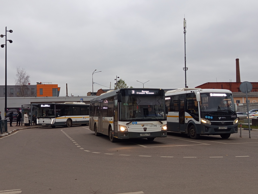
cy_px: 97
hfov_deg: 71.6
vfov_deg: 56.8
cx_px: 129
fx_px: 179
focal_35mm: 24
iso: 263
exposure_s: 1/100
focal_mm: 5.24
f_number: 1.7
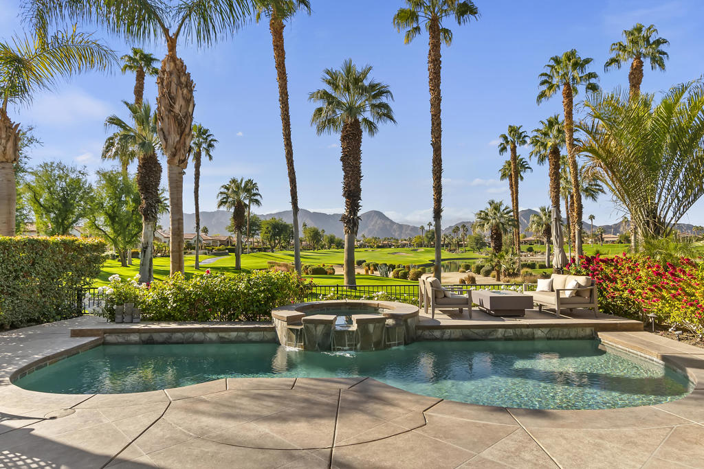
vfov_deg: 59.5
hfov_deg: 81.2
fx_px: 411
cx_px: 352
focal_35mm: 21
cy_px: 234
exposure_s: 1/125
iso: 100
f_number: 8
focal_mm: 14
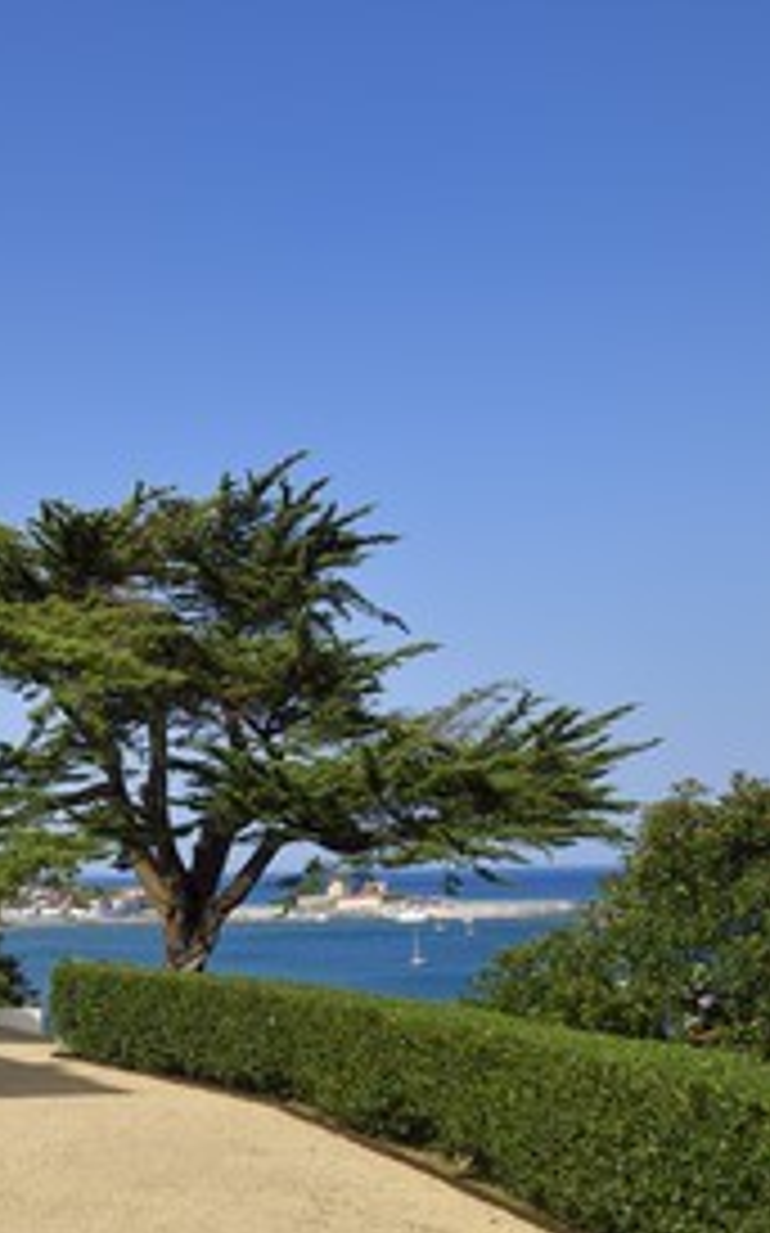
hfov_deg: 23.5
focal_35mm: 50
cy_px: 612
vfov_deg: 40.3
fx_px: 1681
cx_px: -167
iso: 200
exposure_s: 1/250
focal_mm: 32
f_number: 13
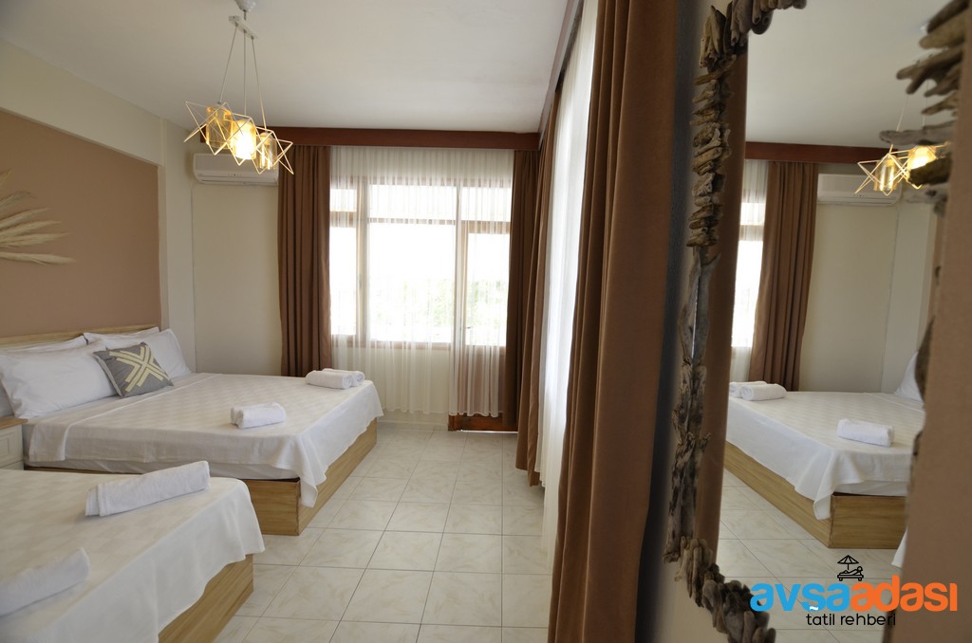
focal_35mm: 15
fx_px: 404
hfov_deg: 100.5
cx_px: 486
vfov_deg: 77.1
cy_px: 322
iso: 400
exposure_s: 1/90
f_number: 4.8
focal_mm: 10
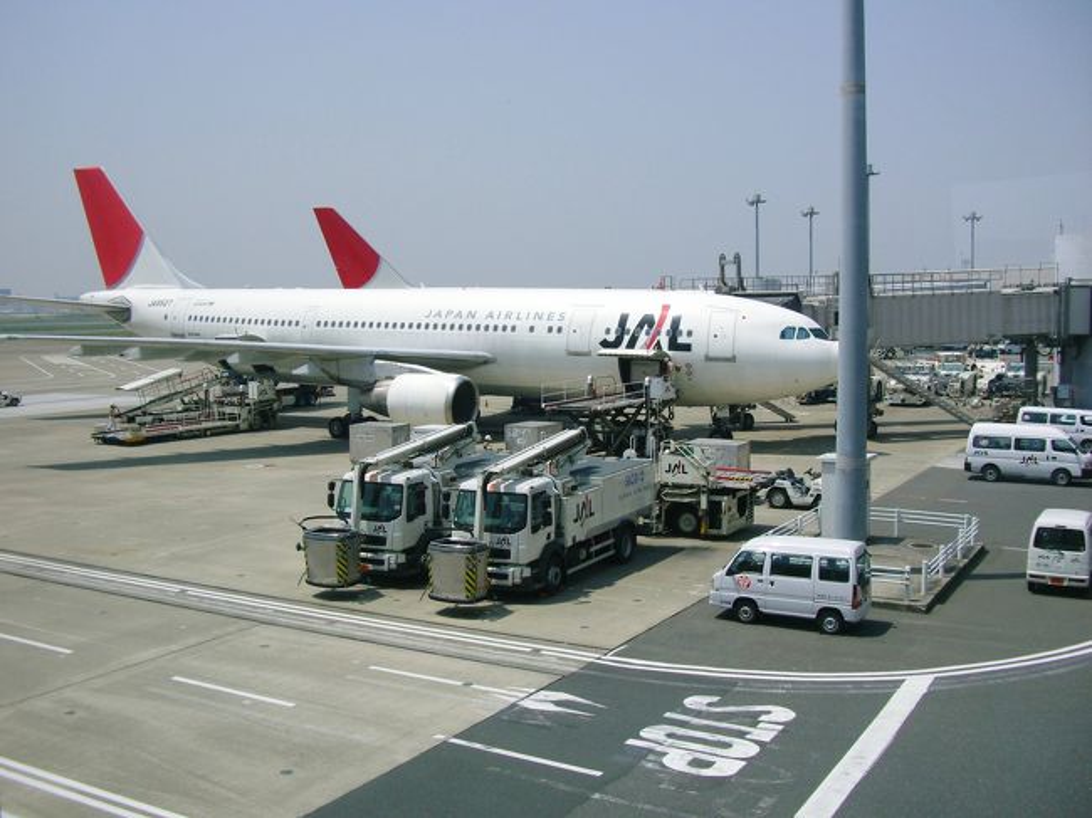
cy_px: 409
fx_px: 1198
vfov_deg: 37.7
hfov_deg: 49.0
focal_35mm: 38
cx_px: 546
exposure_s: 1/320
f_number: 5.6
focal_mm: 7.9
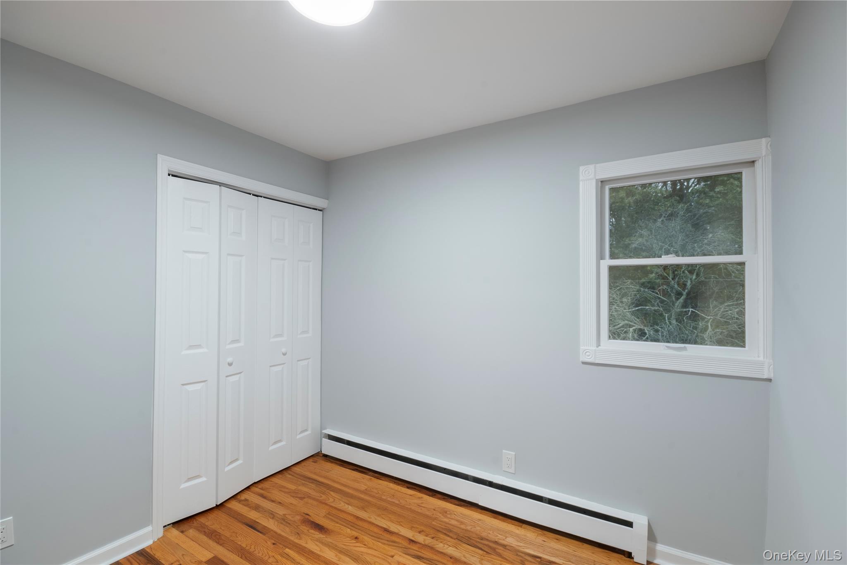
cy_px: 282
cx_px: 424
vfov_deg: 77.3
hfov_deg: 100.4
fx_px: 353
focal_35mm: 15
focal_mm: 10
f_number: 11
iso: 100
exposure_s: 4
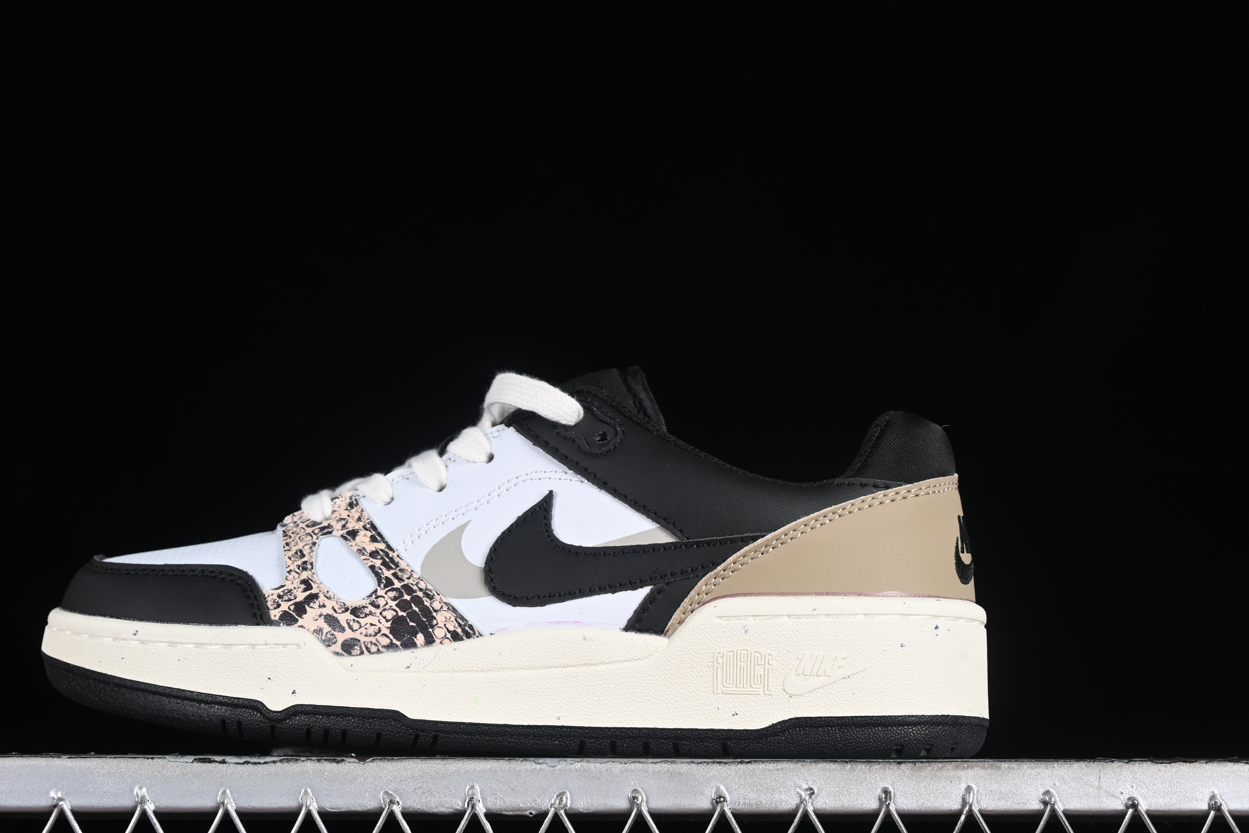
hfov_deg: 23.4
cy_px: 462
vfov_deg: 15.7
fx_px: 3018
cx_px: 526
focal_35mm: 87
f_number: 7.1
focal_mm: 50
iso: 160
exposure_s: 1/60
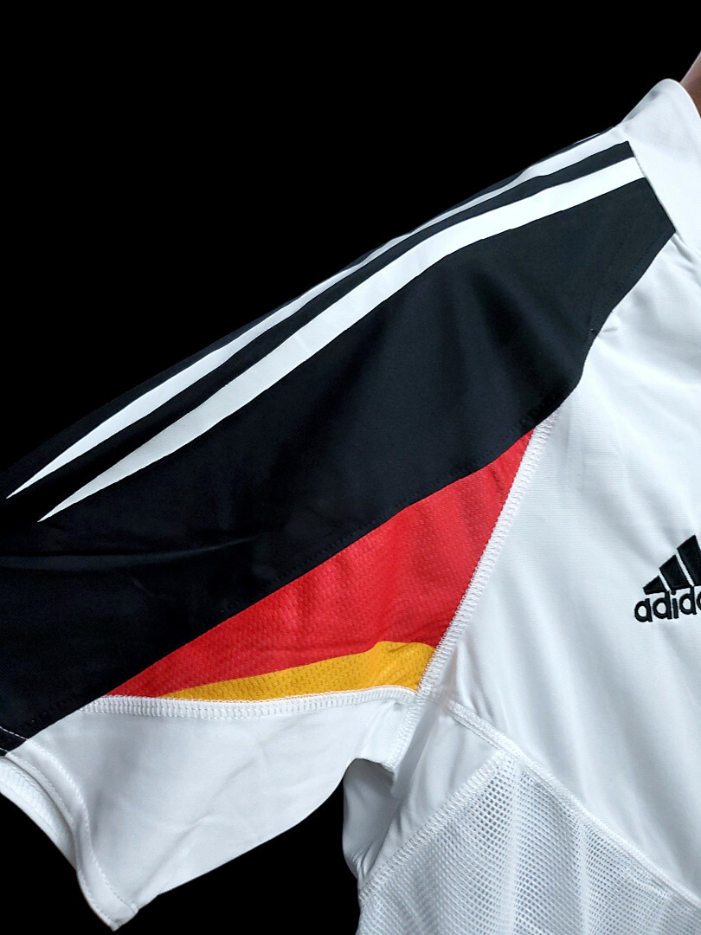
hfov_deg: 53.1
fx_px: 702
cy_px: 468
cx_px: 350
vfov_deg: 67.3
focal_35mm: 26
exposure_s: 1/20
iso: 200
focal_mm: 4.3
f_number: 1.5
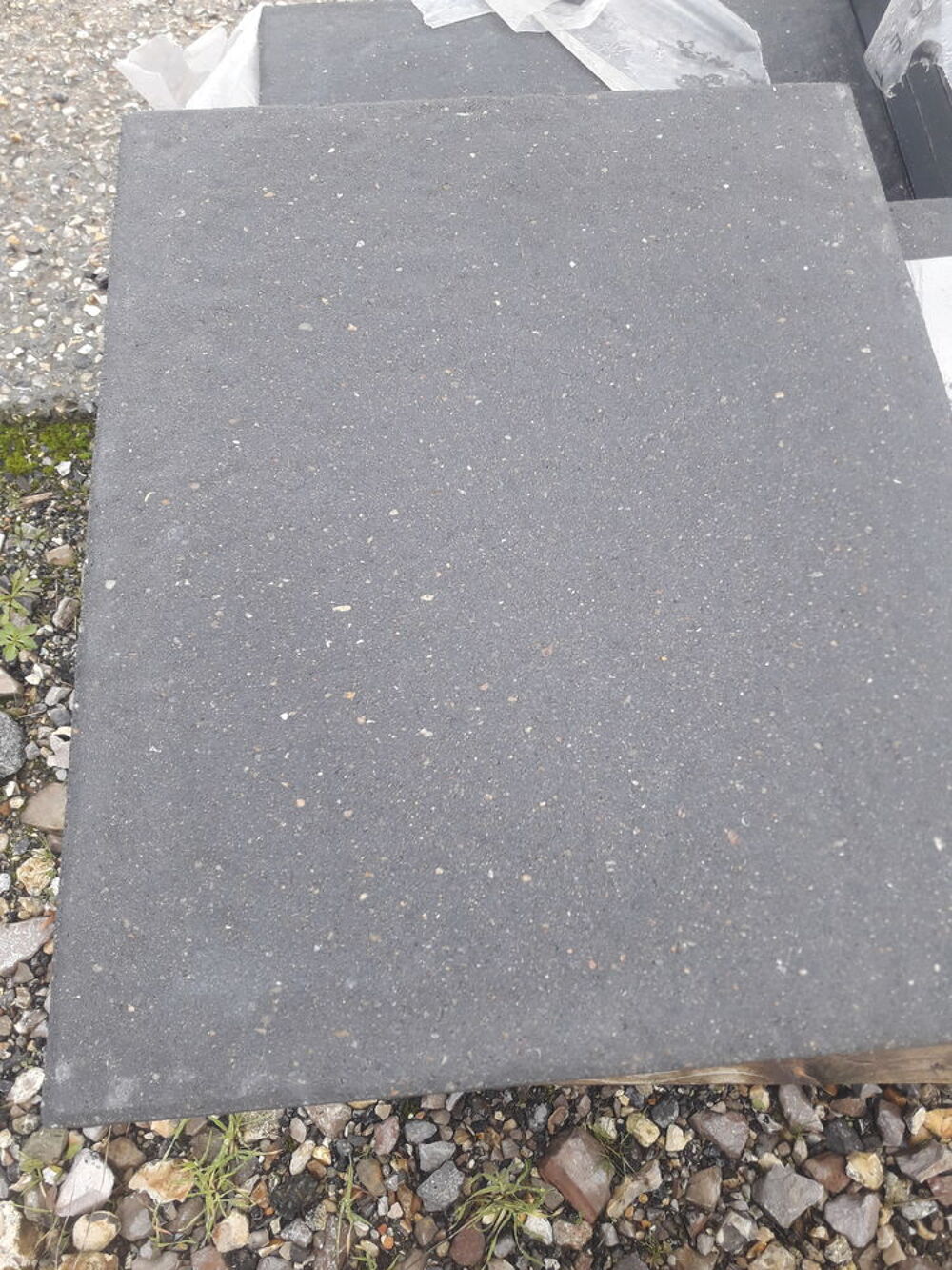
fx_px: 1027
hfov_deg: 49.8
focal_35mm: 28
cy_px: 635
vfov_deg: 63.4
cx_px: 476
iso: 40
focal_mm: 3.7
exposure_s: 1/175
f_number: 1.9
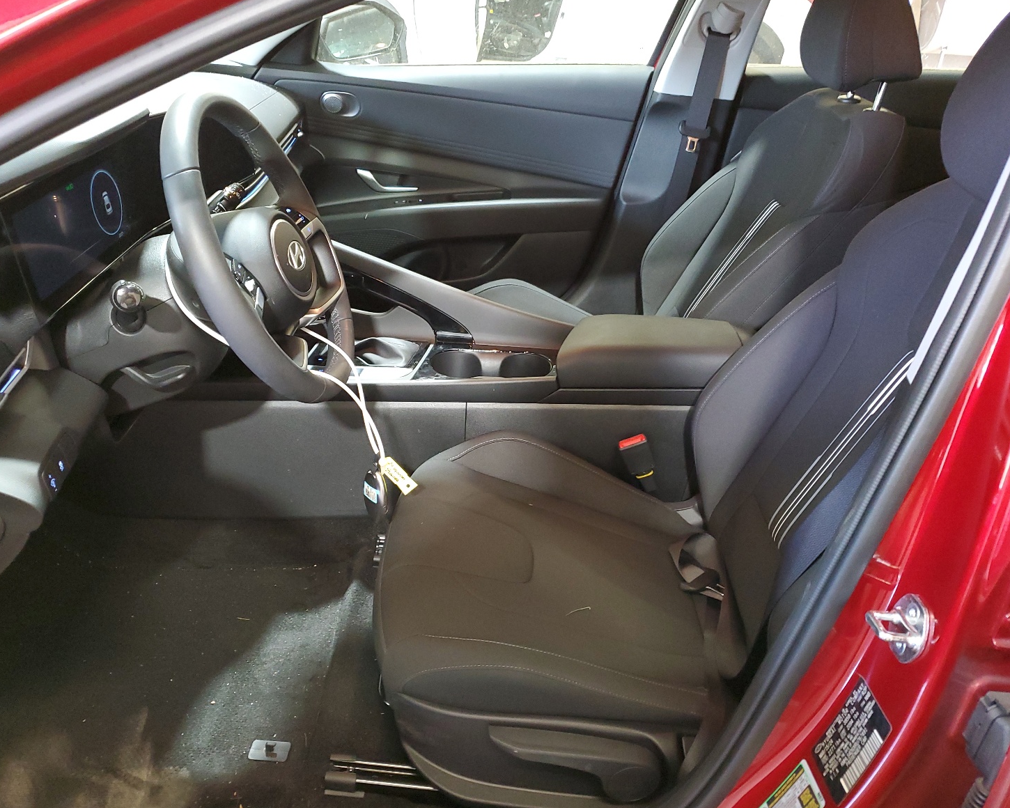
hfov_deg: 62.2
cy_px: 405
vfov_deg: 51.5
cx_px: 506
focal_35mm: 28
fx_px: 837
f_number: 1.5
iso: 292
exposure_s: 1/17
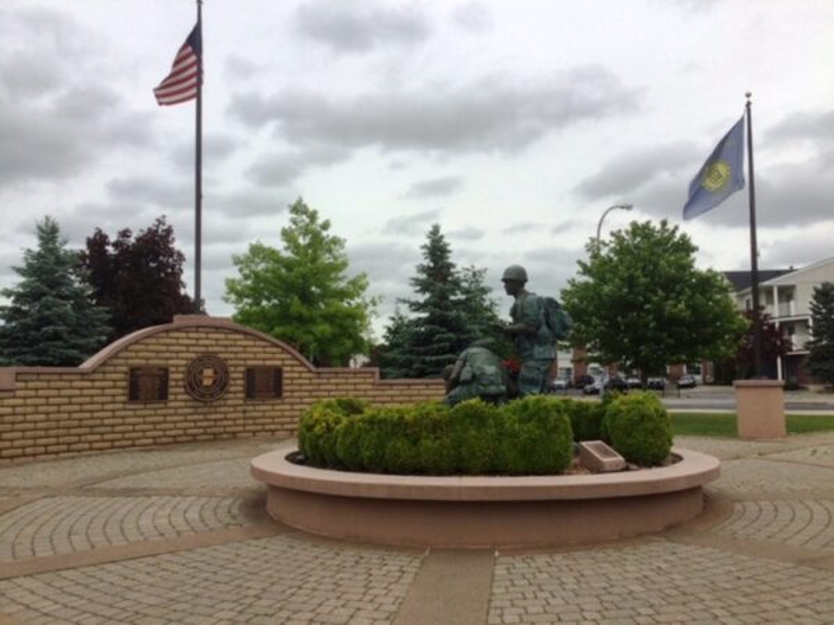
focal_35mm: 31
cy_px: 312
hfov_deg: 58.4
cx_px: 417
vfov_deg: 45.4
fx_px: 747
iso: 25
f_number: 2.4
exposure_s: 1/1538
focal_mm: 3.3
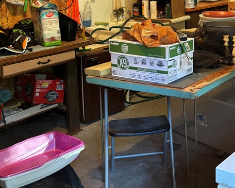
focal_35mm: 57
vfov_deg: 26.0
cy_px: 25
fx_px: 397
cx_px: 229
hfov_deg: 30.9
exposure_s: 1/60
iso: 400
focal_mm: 5.96
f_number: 1.6
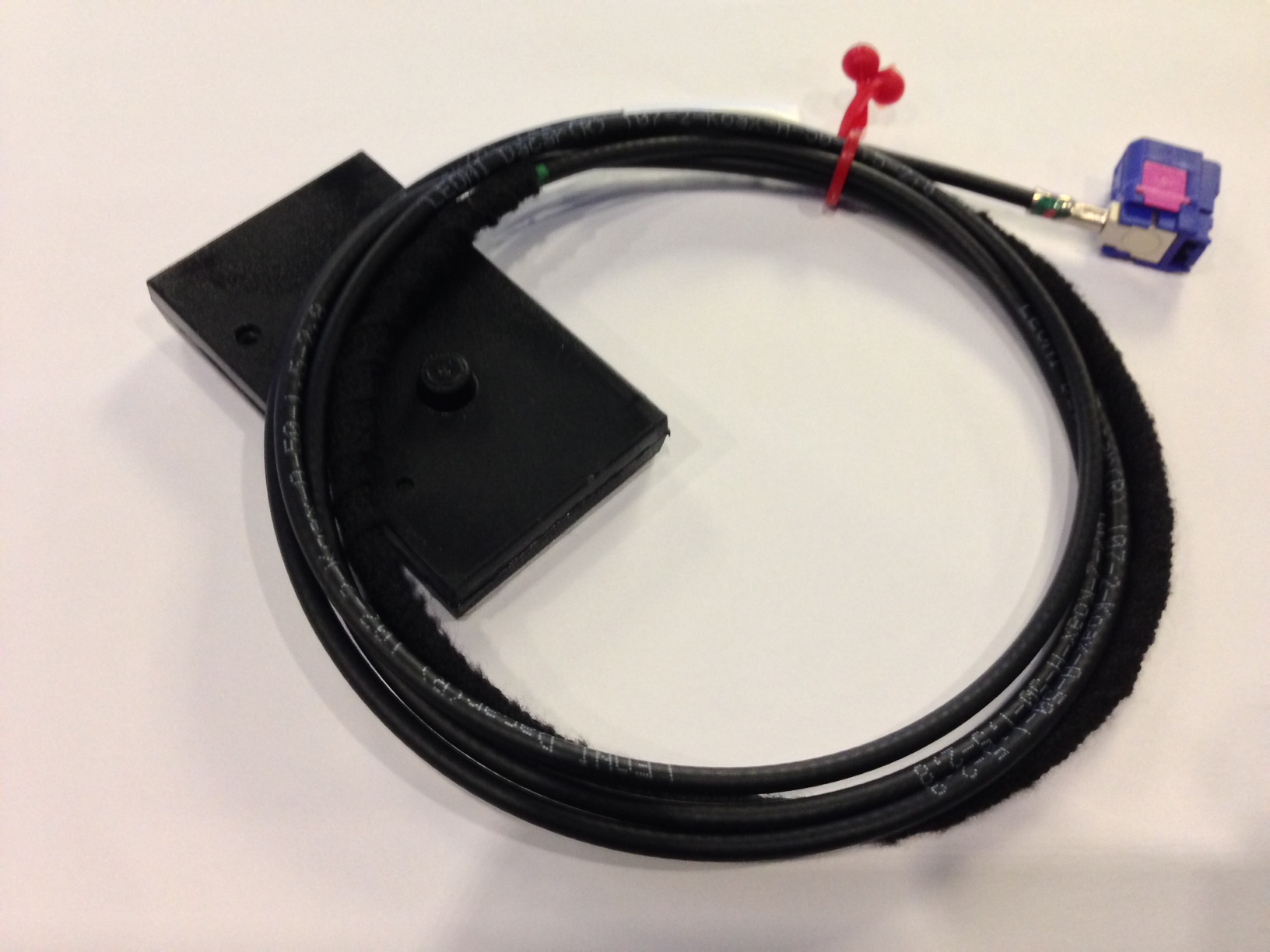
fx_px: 1211
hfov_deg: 55.4
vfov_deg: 42.9
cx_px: 635
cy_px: 476
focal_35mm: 33
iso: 250
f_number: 2.4
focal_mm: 4.12
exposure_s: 1/20
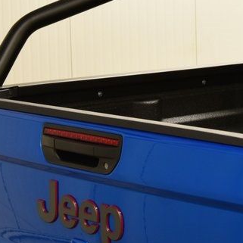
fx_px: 1032
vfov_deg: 13.4
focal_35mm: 130
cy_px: 75
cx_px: 311
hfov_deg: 13.0
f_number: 6.3
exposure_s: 1/15
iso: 500
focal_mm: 32
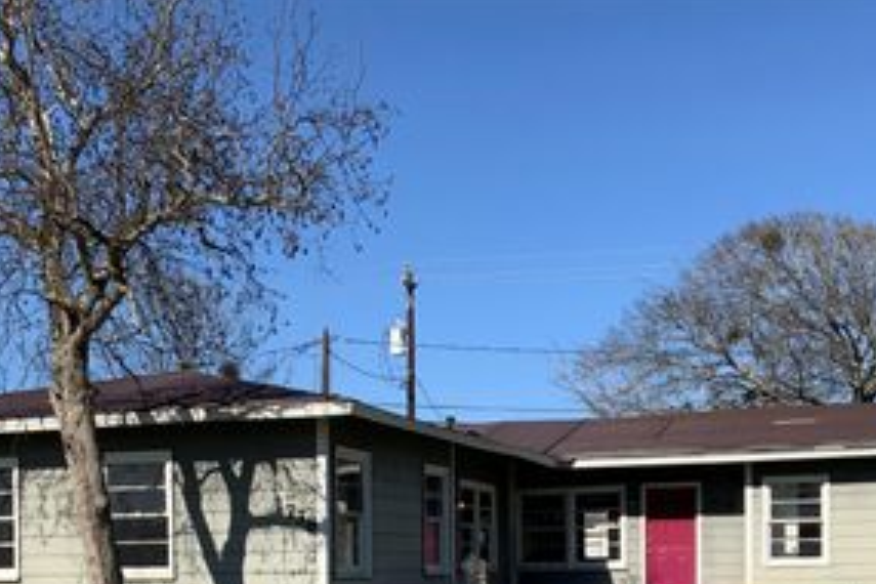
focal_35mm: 53
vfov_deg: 24.5
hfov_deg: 37.5
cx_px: 403
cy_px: 567
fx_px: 1290
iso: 16
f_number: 1.8
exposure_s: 1/2538
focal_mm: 3
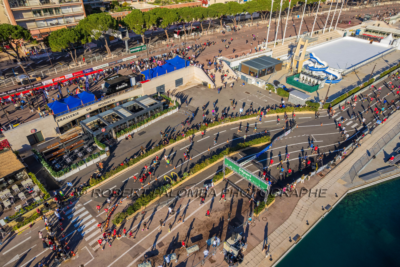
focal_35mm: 22
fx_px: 244
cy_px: 134
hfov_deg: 78.6
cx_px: 200
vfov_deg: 57.2
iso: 100
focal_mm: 8.4
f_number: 2.8
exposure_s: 1/1600
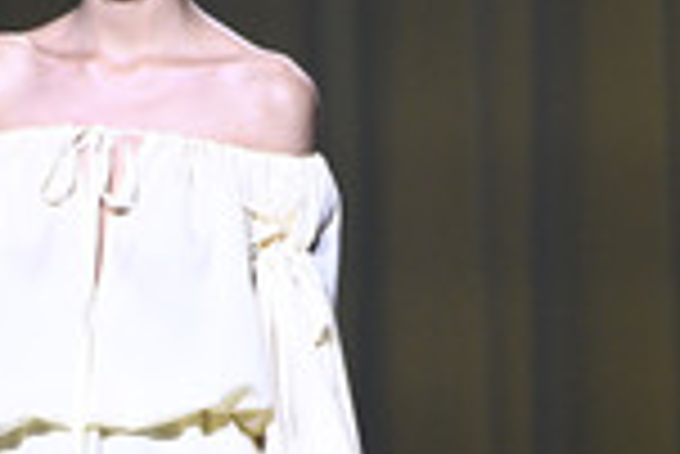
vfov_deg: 1.5
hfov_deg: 2.3
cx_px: 43
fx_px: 16921
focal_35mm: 895
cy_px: 400
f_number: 5.6
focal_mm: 300
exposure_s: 1/250
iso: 5000
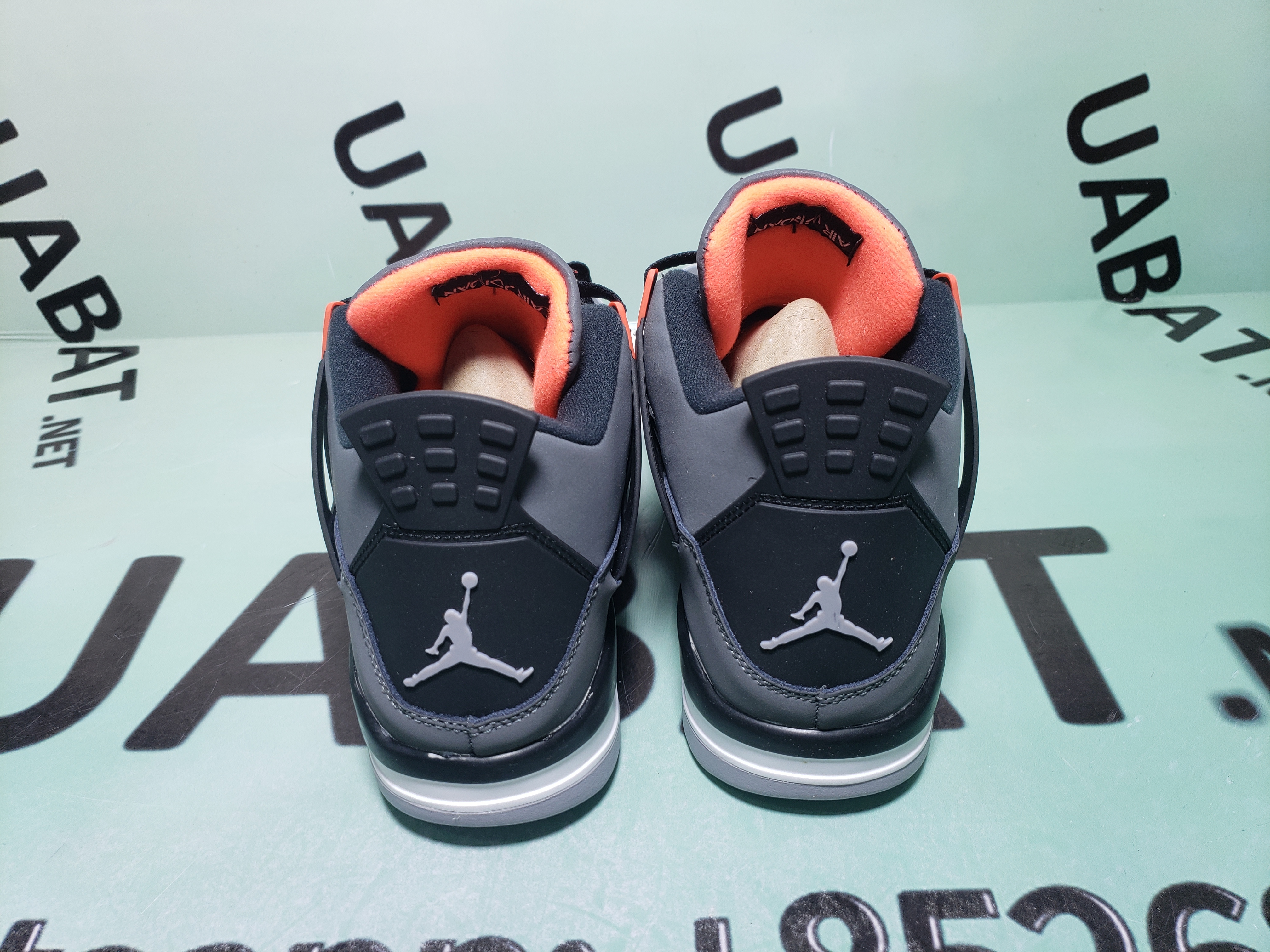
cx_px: 635
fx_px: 954
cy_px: 476
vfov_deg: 53.1
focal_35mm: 26
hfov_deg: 67.3
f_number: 1.5
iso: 50
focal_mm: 4.3
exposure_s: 1/191
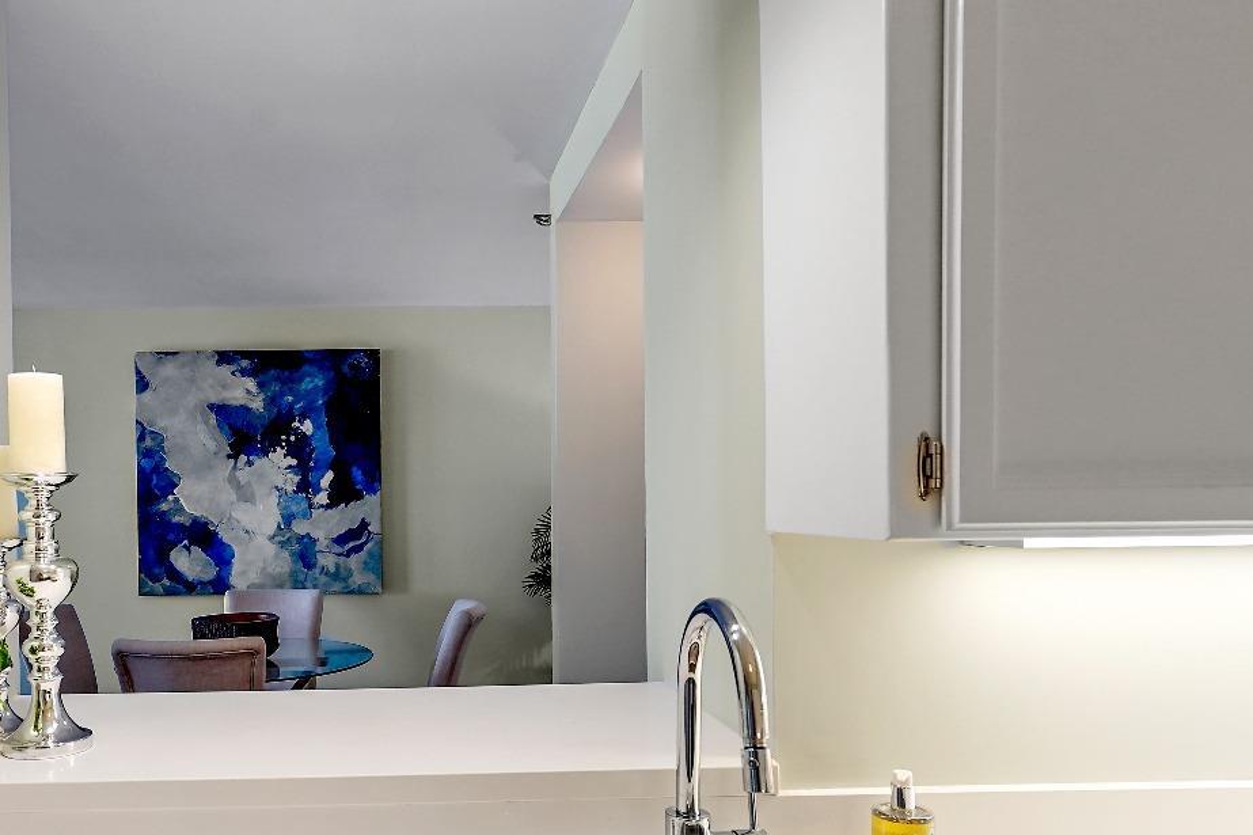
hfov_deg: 67.4
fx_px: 905
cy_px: 527
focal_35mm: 26
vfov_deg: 49.0
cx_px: 410
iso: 1250
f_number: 5.6
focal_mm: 16
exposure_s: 1/40
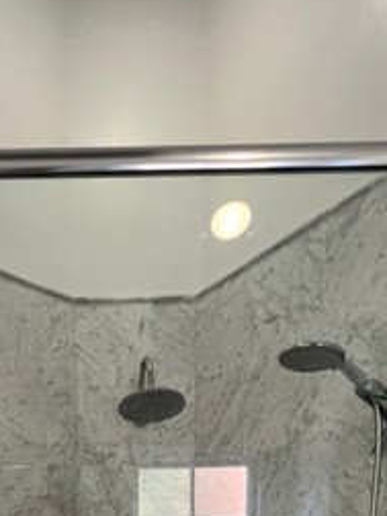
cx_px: 96
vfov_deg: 39.3
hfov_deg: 41.7
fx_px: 492
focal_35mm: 33
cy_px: 625
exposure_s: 1/60
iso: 200
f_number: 1.8
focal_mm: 1.57
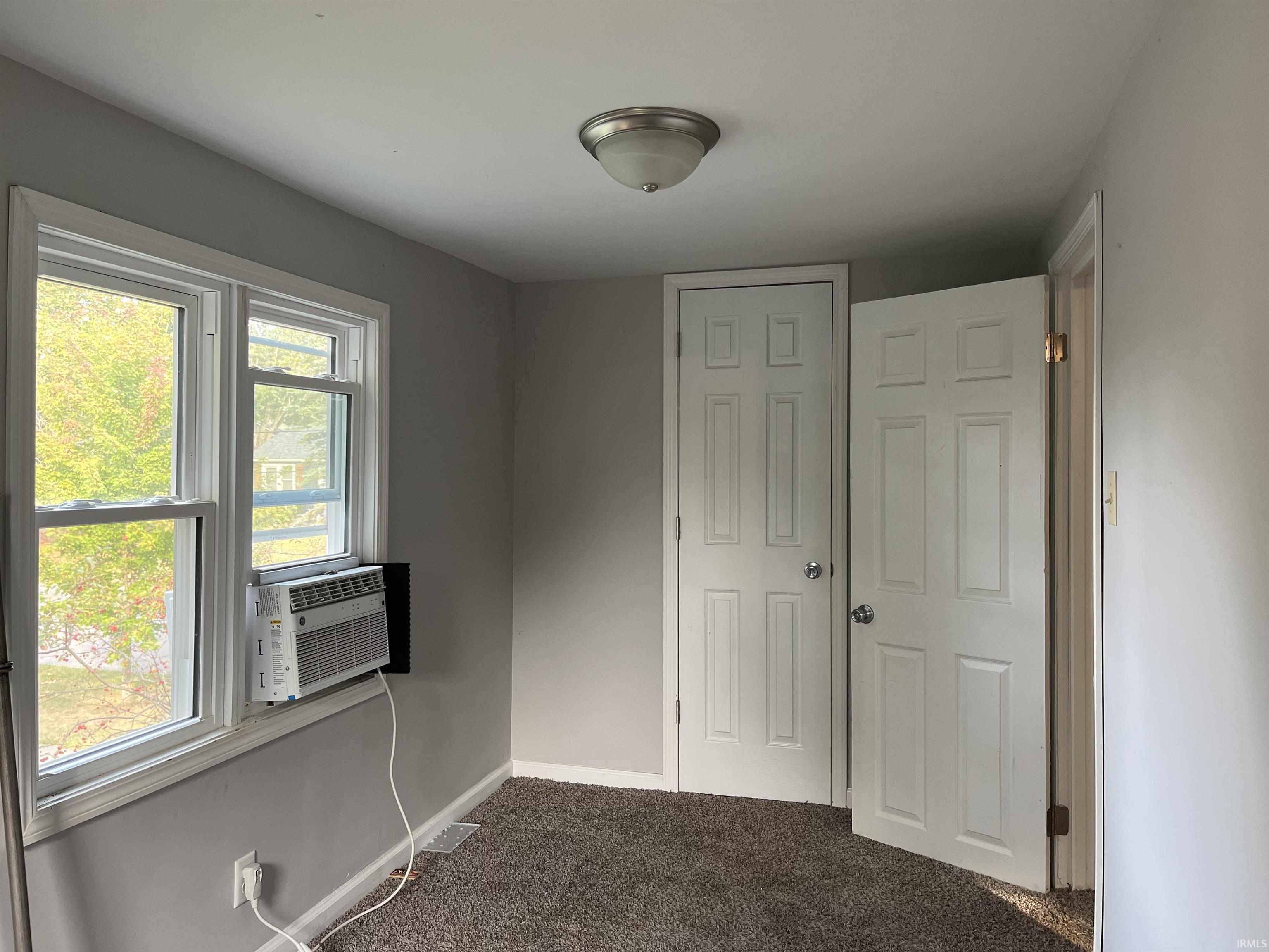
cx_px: 634
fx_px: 953
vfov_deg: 53.1
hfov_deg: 67.3
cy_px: 476
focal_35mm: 26
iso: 125
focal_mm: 5.1
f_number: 1.6
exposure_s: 1/60
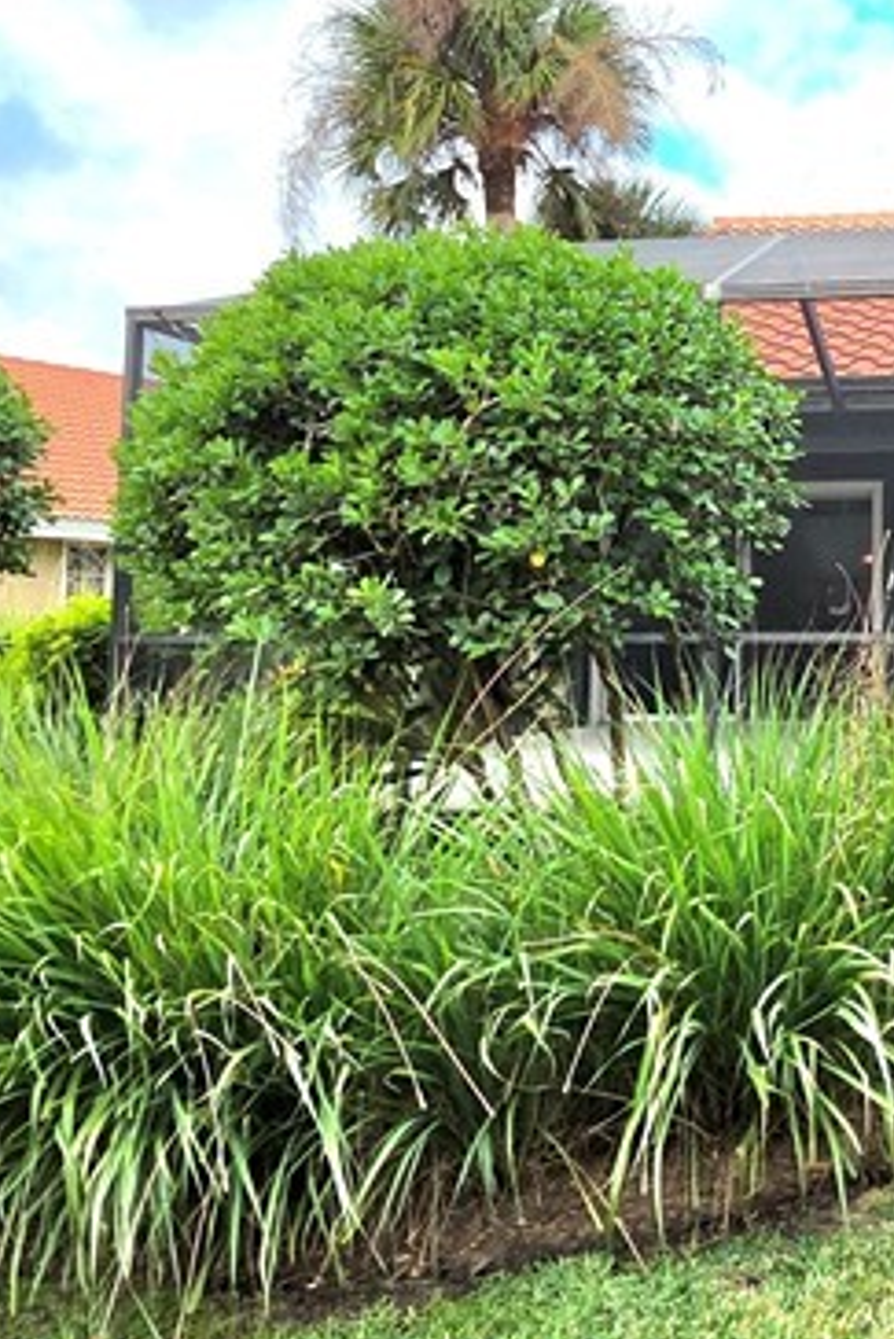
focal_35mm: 38
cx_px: 905
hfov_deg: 32.2
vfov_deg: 50.2
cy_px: 511
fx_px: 1414
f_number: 1.9
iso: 40
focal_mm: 2.2
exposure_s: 1/2000
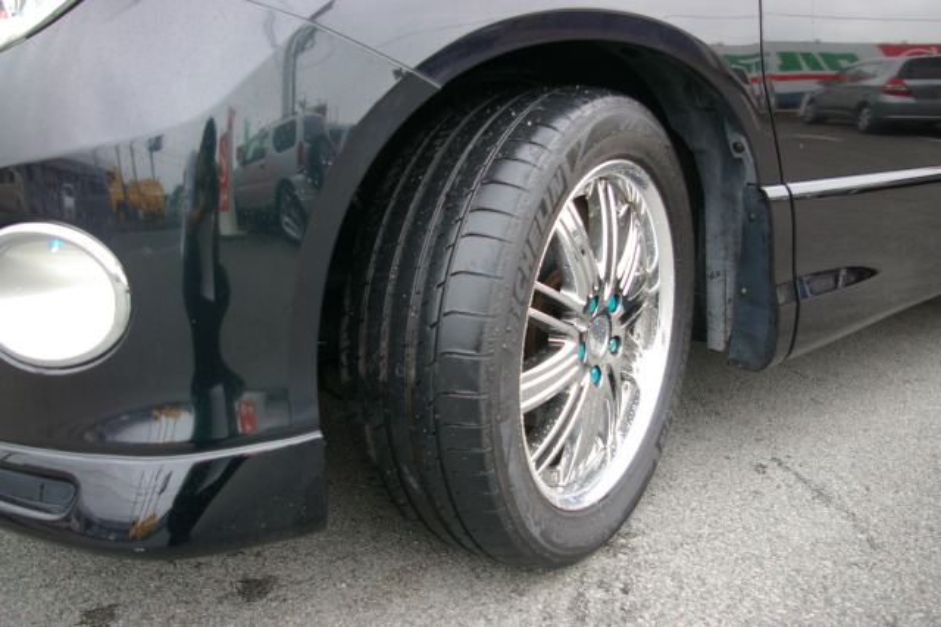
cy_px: 314
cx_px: 470
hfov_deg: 62.0
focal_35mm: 30
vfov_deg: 43.6
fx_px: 784
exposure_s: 1/45
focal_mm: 20
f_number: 4
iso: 200
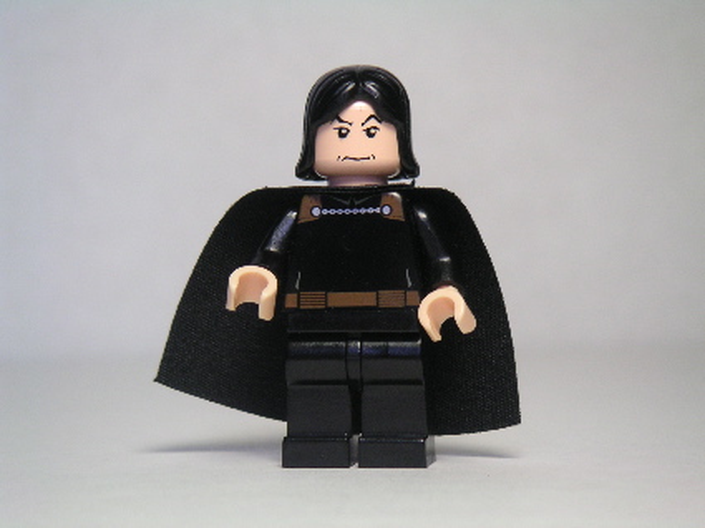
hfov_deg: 18.4
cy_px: 264
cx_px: 352
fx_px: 2177
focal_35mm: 107
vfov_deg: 13.8
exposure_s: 1/90
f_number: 3.6
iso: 100
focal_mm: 16.5
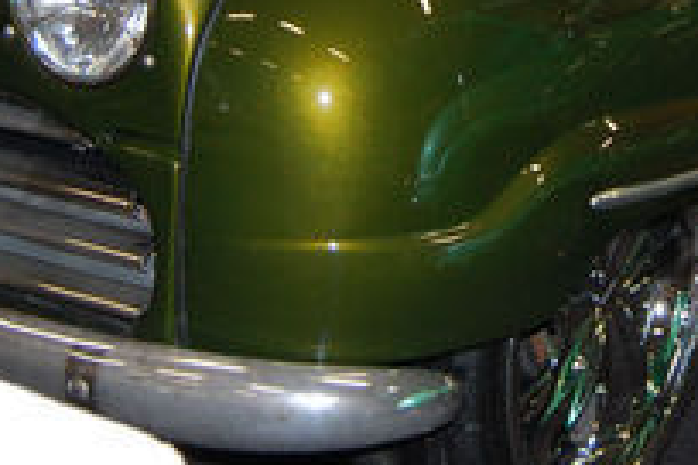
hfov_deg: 21.5
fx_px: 1822
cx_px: 530
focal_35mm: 94
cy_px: -55
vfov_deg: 14.2
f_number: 3.8
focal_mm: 20
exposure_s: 1/60
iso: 400
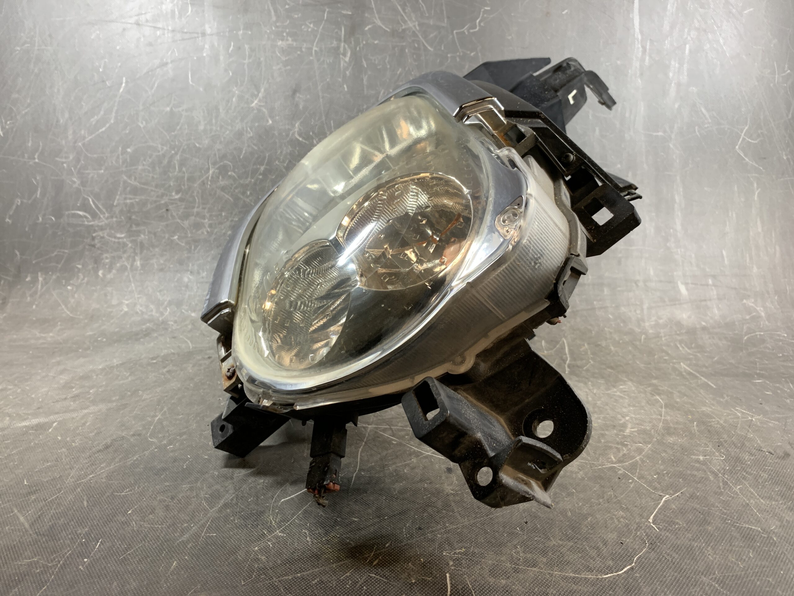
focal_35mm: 26
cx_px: 397
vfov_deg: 53.1
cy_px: 298
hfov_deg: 67.3
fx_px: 596
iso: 160
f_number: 1.8
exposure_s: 1/60
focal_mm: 4.25
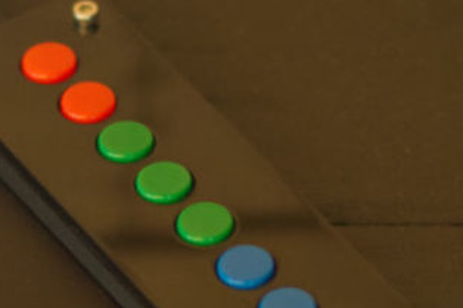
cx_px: 50
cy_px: 190
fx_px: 3689
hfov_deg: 7.2
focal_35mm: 287
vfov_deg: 4.8
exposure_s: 1/60
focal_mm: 50
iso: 400
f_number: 1.8
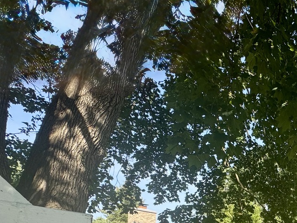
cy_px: 242
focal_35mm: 32
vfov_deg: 37.4
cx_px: 335
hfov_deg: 42.8
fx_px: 275
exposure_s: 1/462
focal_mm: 2.22
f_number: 2.2
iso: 40
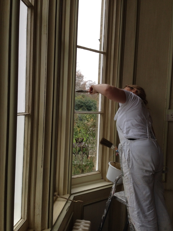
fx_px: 220
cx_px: 86
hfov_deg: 42.9
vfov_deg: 55.4
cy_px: 116
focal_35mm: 33
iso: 64
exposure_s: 1/120
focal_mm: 4.12
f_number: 2.4
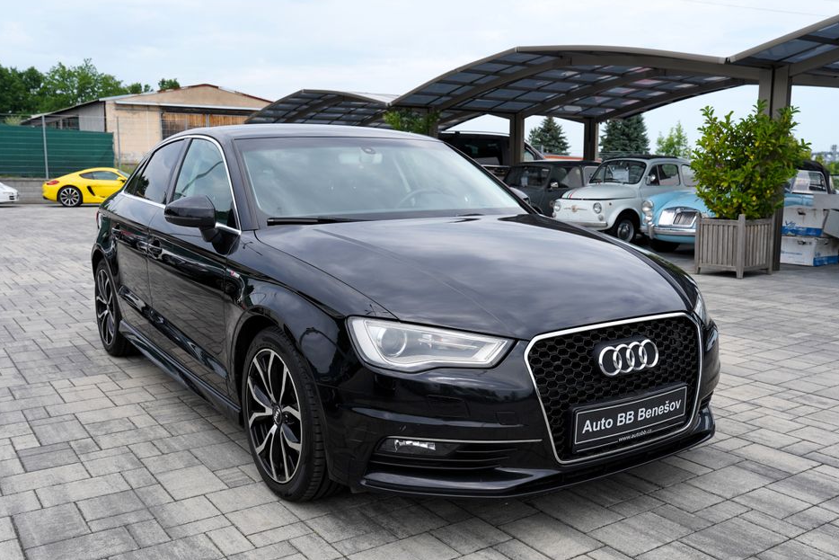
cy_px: 300
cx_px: 428
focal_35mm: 34
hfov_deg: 55.8
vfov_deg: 38.9
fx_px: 792
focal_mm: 31
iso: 100
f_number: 7.1
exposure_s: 1/250
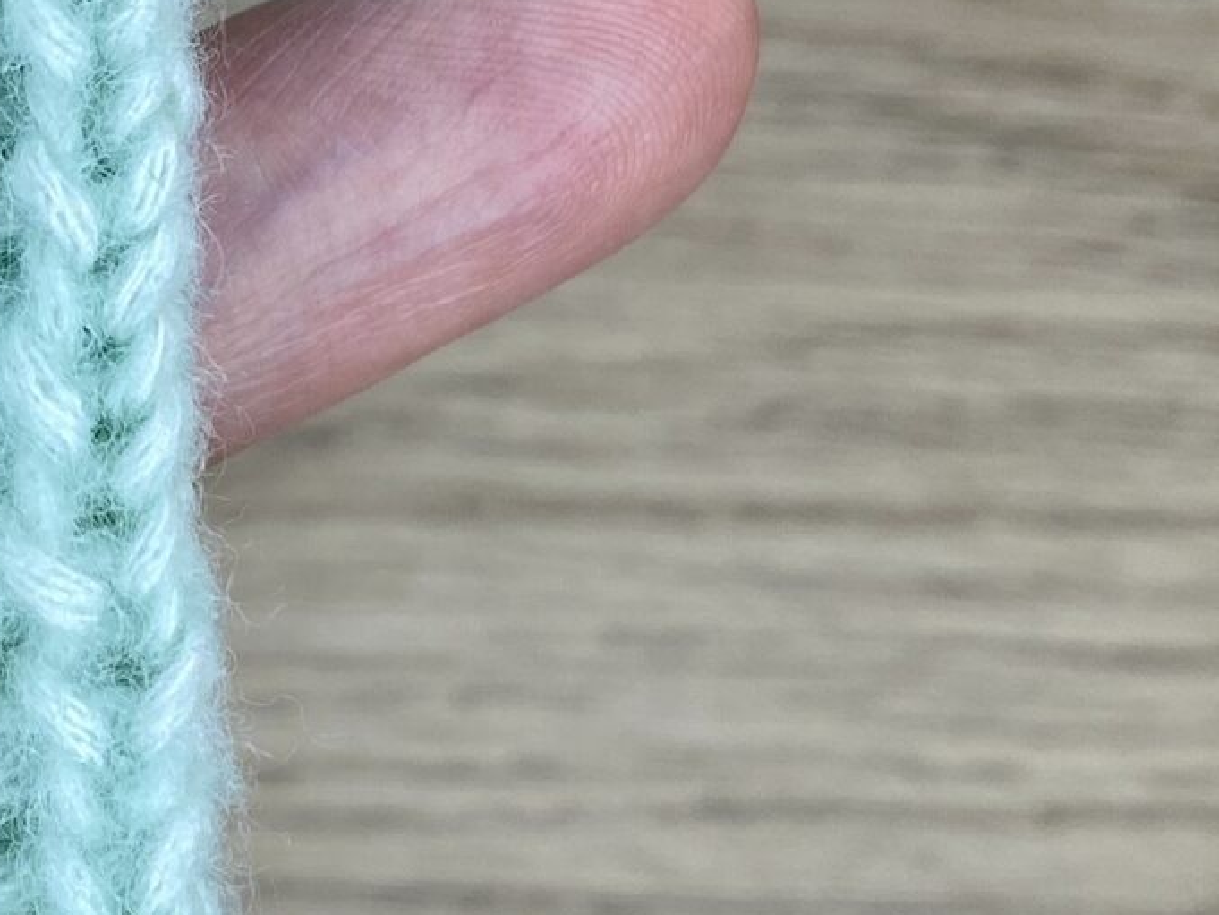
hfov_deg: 20.1
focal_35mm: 94
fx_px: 3311
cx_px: -55
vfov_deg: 15.5
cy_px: 20
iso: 32
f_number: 1.8
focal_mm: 4.25
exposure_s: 1/119
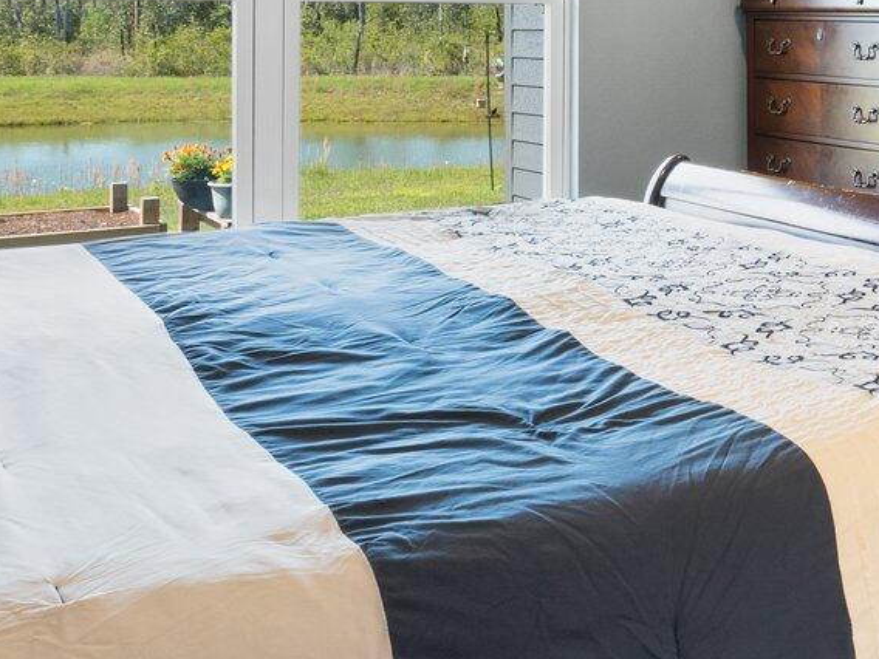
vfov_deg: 26.7
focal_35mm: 52
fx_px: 1320
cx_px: 983
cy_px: 19
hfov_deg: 32.2
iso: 320
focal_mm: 10
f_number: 8
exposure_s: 1
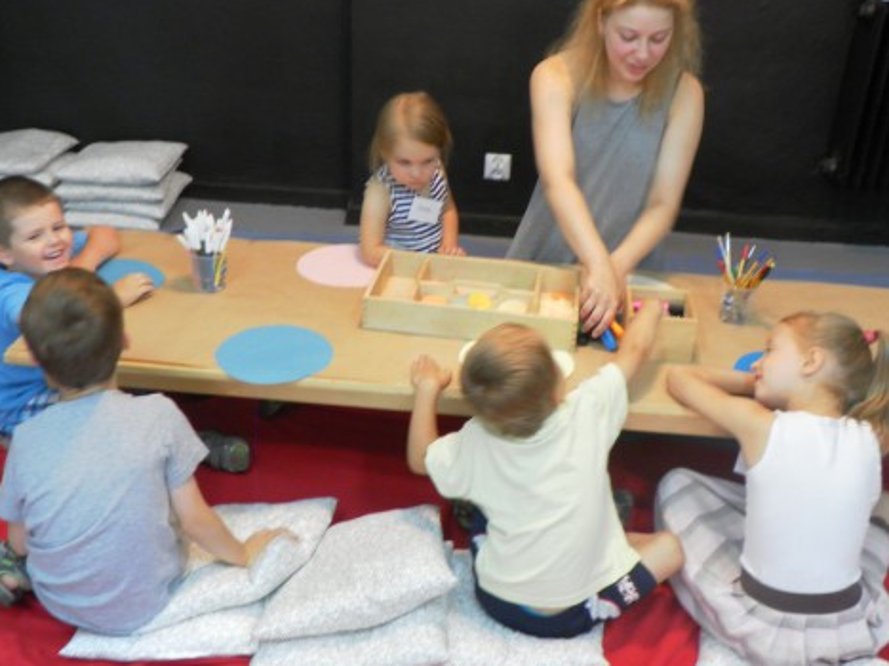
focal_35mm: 39
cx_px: 470
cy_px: 305
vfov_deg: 36.8
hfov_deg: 47.9
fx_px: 1001
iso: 200
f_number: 2.8
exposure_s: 1/15
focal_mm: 4.6
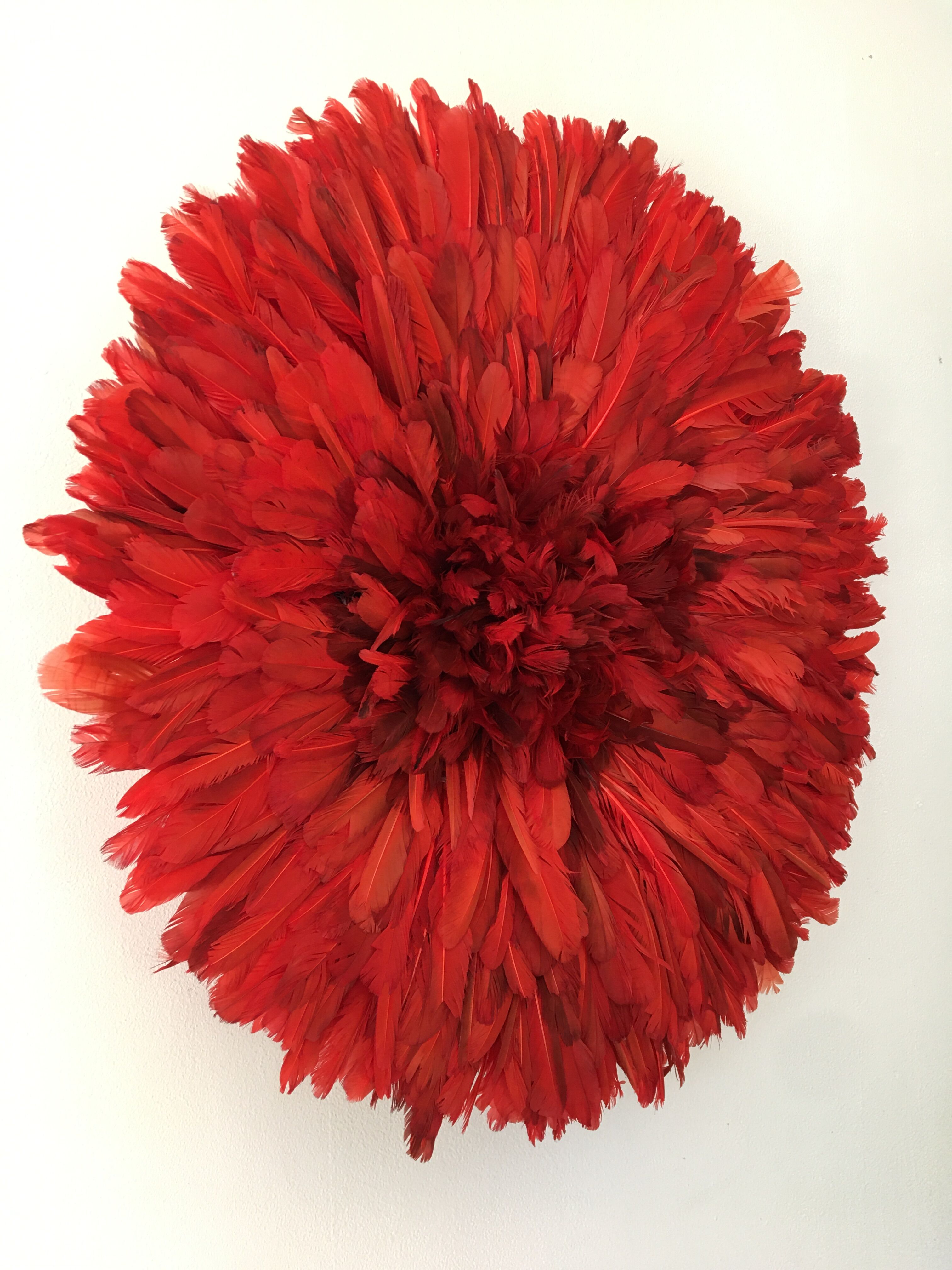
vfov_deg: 61.7
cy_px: 635
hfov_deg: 48.2
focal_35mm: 29
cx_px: 476
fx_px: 1063
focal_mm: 4.15
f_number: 2.2
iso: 50
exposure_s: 1/17
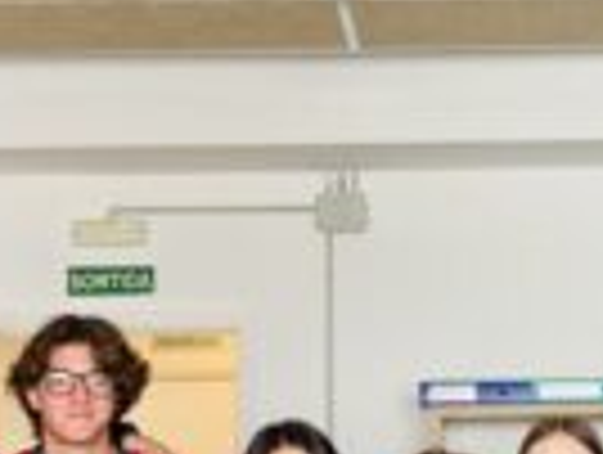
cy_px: 315
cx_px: 482
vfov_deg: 13.5
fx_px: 1920
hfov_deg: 17.7
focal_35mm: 110
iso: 80
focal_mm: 3.99
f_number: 1.8
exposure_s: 1/75
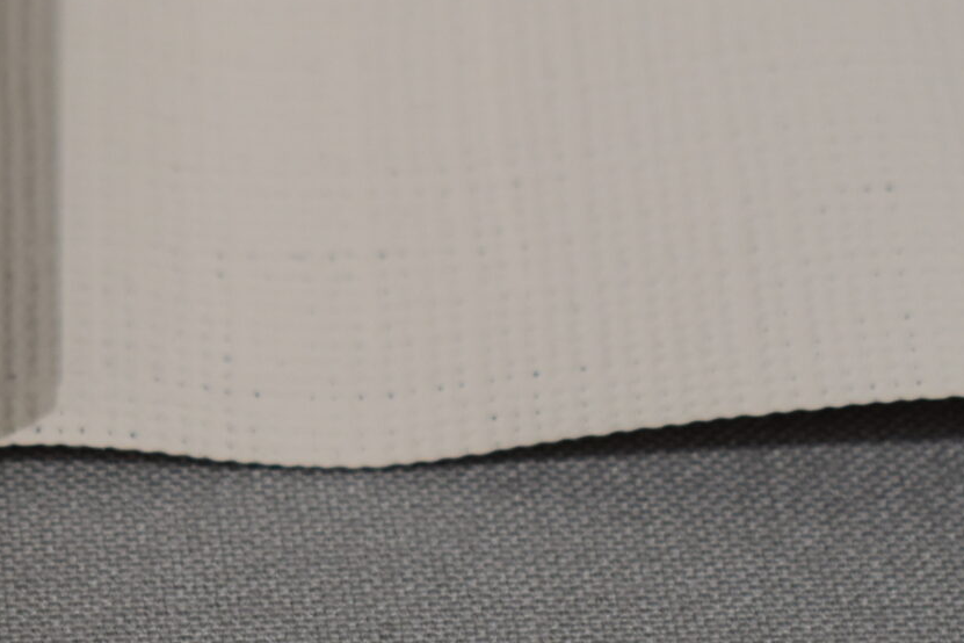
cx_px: 237
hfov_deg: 10.6
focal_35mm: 194
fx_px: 5194
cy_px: 622
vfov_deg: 7.1
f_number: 5.6
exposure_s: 1/125
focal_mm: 42
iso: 320
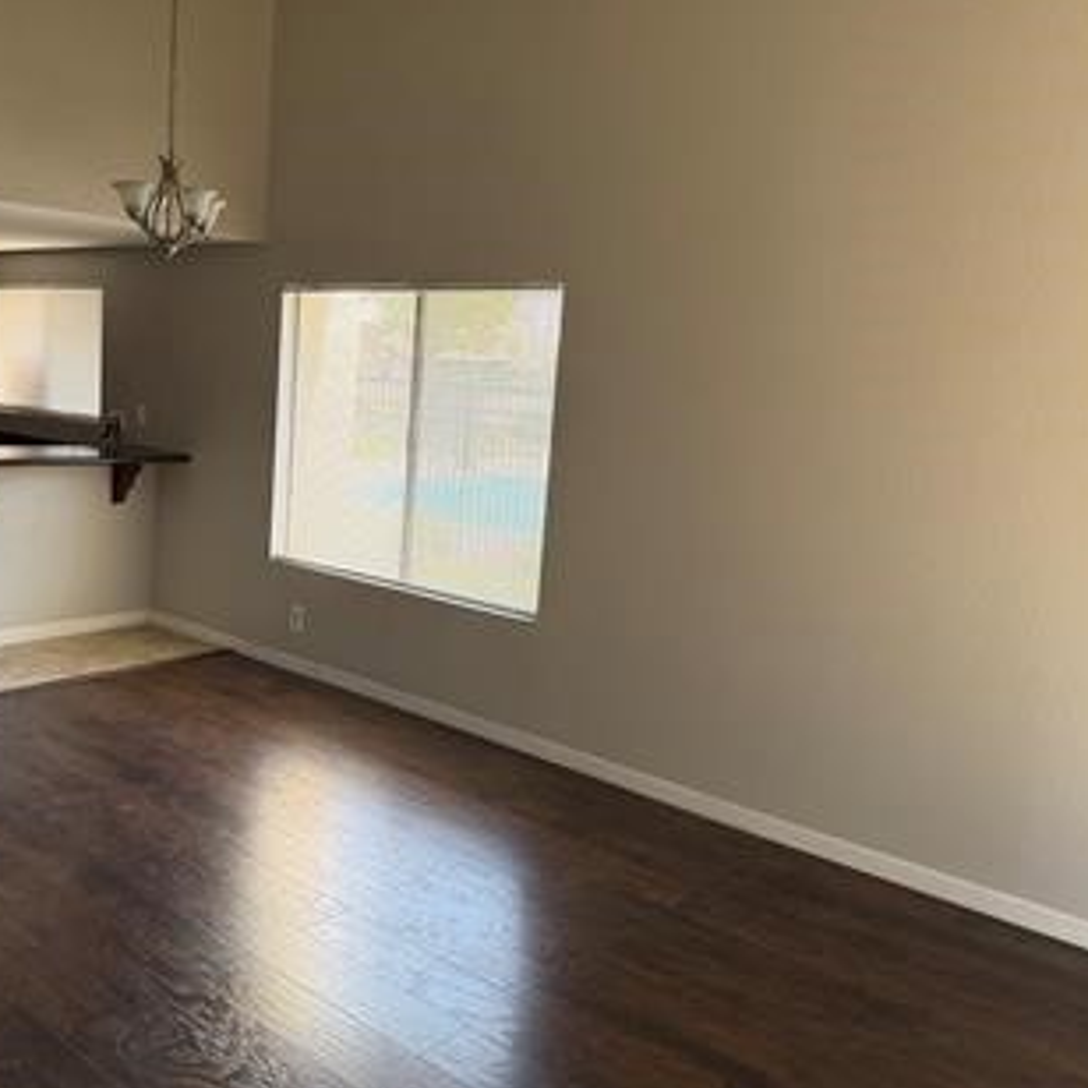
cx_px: 403
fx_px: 1102
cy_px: 496
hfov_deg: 51.9
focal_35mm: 31
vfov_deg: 52.5
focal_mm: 6.76
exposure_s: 1/230
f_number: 1.78
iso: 160
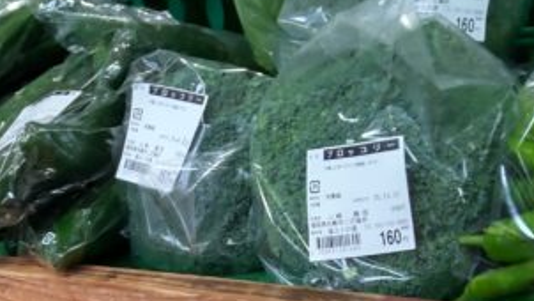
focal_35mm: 83
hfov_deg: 23.9
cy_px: 552
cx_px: -60
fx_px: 1175
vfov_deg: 13.1
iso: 217
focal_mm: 3.43
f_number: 2
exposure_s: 1/50
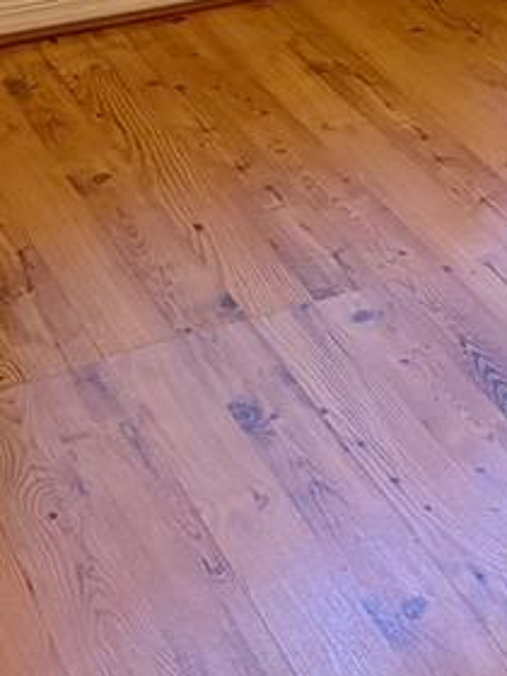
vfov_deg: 16.6
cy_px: -449
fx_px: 2011
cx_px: 932
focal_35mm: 103
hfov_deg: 12.9
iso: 320
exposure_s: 1/120
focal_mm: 6.76
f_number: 1.78
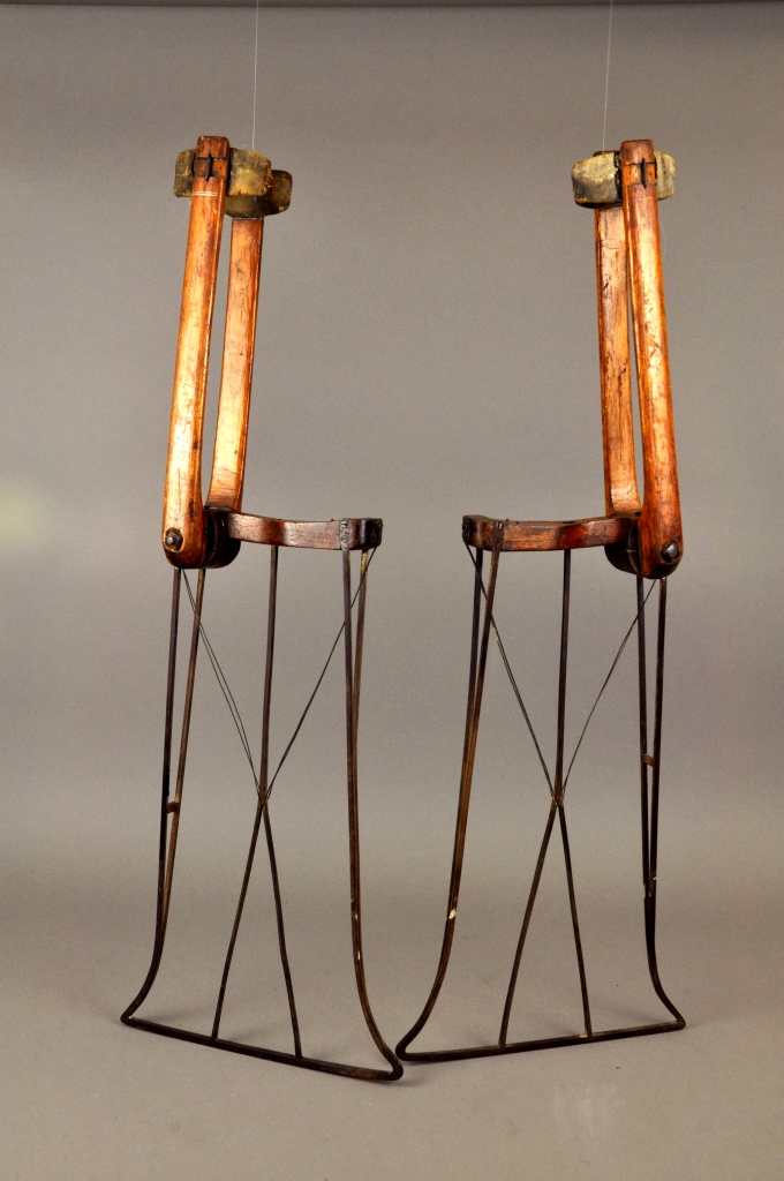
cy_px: 590
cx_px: 392
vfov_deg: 49.6
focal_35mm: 39
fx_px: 1277
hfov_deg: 34.1
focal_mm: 26
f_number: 7.1
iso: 800
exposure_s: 1/50
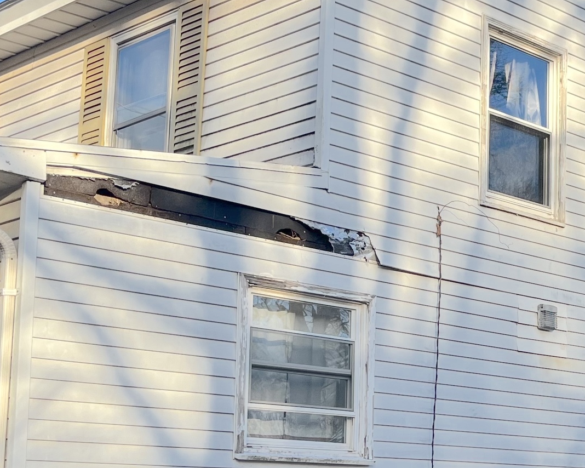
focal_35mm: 73
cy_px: 339
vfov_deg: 20.8
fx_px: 1264
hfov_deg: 25.1
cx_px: 550
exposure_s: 1/1623
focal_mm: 5.1
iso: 50
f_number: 1.6
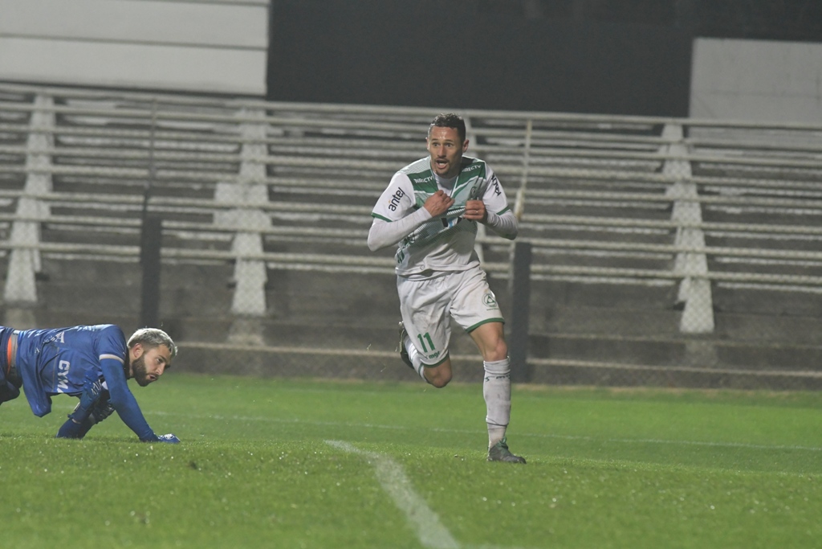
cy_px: 274
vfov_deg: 3.1
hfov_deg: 4.6
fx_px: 10276
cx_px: 411
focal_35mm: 450
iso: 6400
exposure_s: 1/800
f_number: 5.6
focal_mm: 300
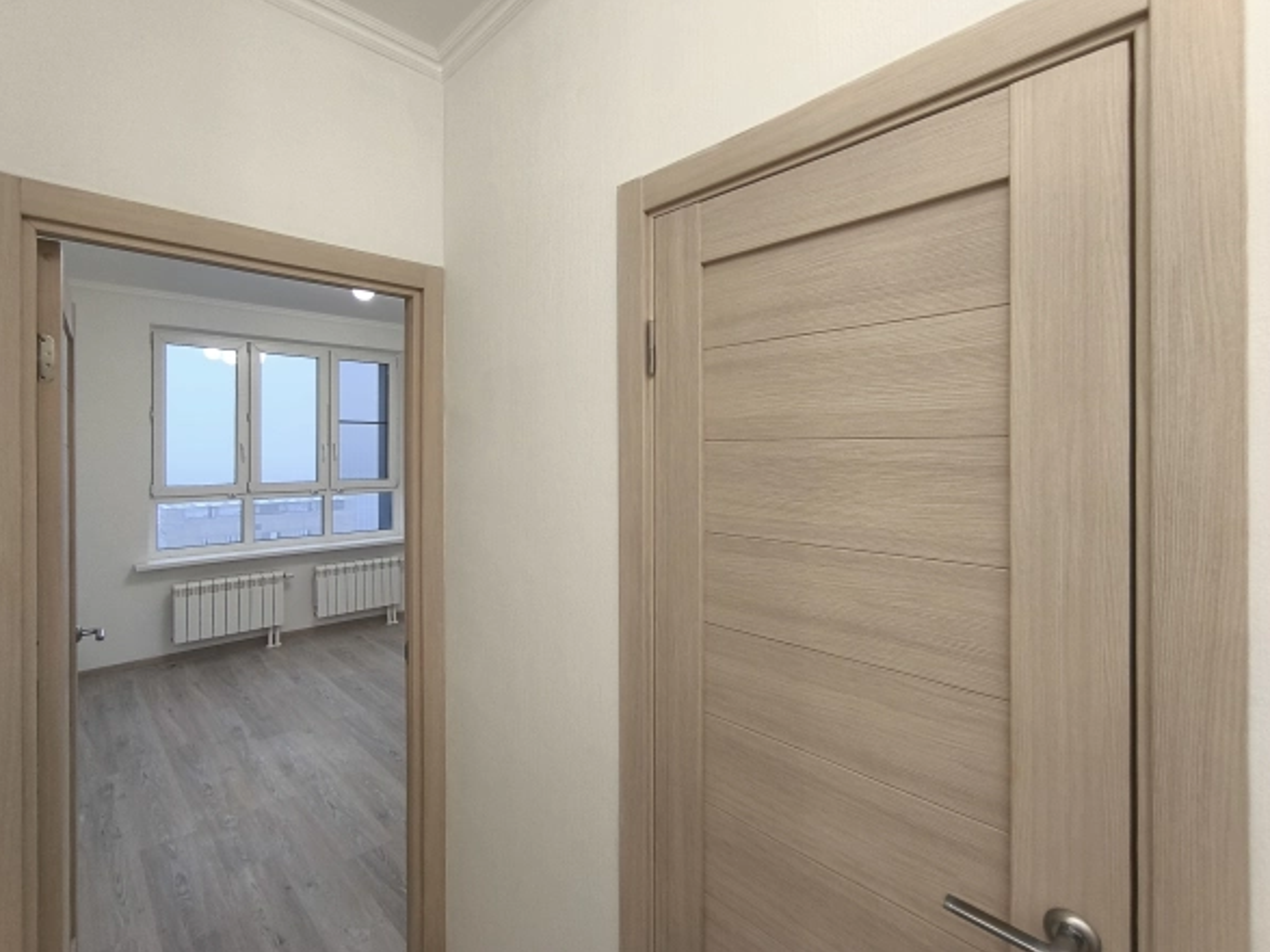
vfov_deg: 74.6
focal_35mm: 17
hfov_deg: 91.0
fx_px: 624
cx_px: 601
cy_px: 448
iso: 125
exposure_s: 1/33.3
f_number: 2.2
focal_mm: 1.65
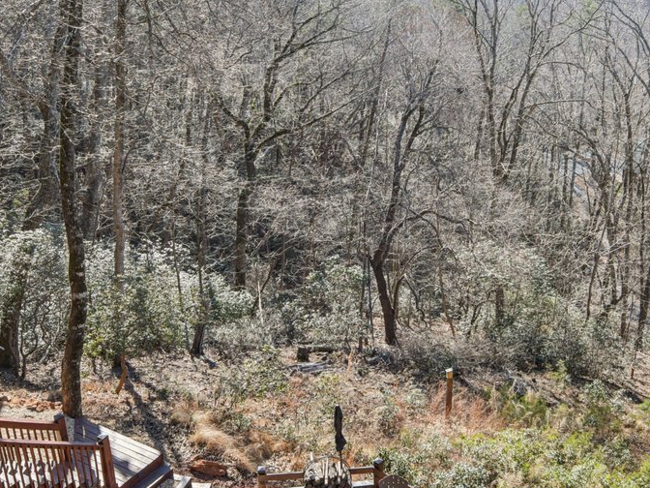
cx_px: 376
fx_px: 770
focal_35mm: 41
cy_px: 195
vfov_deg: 35.0
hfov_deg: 45.6
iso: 400
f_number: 8
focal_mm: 14
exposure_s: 1/500
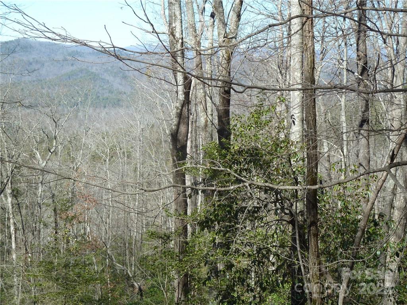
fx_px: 976
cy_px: 152
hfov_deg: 23.6
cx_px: 204
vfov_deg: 17.8
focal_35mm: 83
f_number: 4.2
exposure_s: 1/200
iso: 80
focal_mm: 13.7
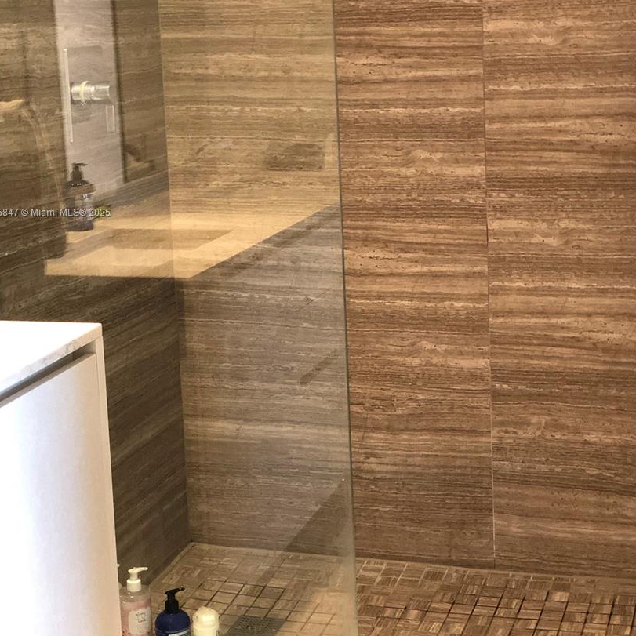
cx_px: 320
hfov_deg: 25.4
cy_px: 213
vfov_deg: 25.2
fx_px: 1413
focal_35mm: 68
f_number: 2.4
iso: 160
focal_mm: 6
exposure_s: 1/10
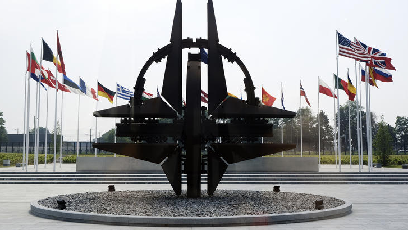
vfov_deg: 29.7
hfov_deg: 50.5
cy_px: 114
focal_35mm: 40
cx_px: 204
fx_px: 433
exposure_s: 1/1000
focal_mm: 25.4
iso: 400
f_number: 5.6
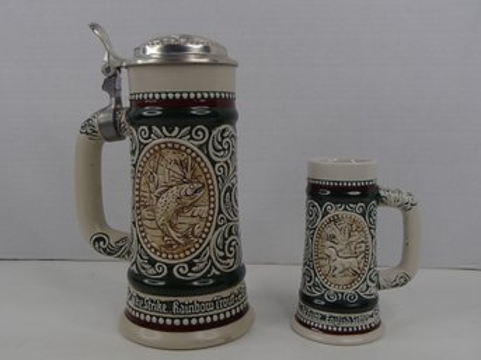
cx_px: 240
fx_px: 514
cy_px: 180
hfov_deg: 50.2
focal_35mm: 37
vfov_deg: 38.6
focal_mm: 6.64
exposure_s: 1/160
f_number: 4.7
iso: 125
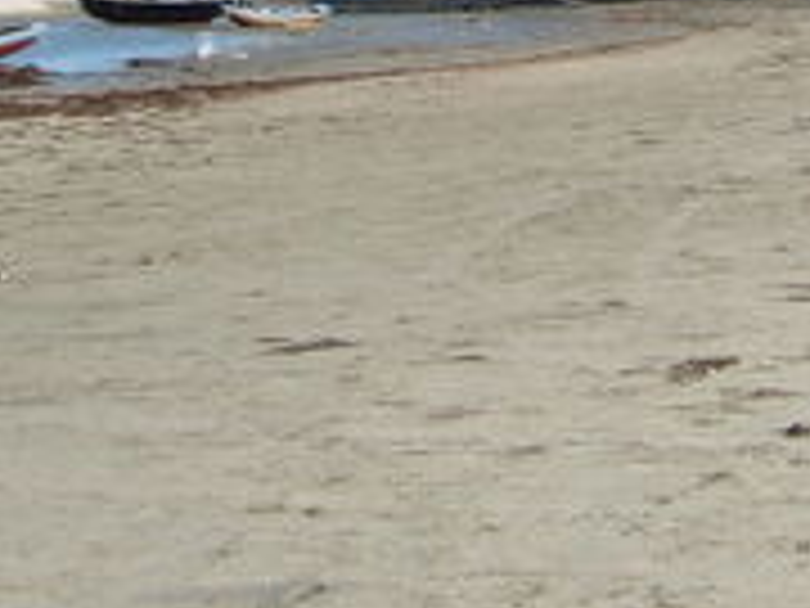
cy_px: -309
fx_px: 3206
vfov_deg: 10.5
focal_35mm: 137
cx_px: 450
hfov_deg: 14.4
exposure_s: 1/592
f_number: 4.8
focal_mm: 7.8
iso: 64
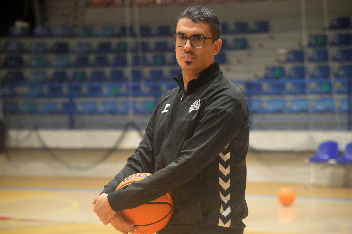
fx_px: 1700
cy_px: 117
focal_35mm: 174
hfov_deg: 11.8
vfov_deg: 7.9
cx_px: 176
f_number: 4.8
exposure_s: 1/320
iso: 4500
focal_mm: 116
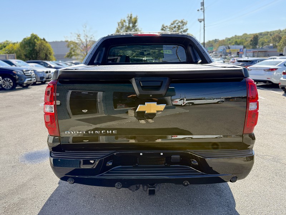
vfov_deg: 56.8
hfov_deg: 71.6
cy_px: 108
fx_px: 198
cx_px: 143
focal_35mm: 24
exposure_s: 1/931
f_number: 1.78
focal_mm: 6.76
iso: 100
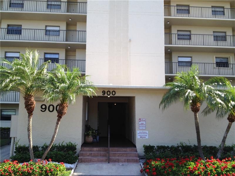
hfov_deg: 52.6
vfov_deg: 40.7
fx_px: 238
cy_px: 88
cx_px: 118
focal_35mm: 35
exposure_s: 1/484
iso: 50
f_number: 2.4
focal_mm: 4.28
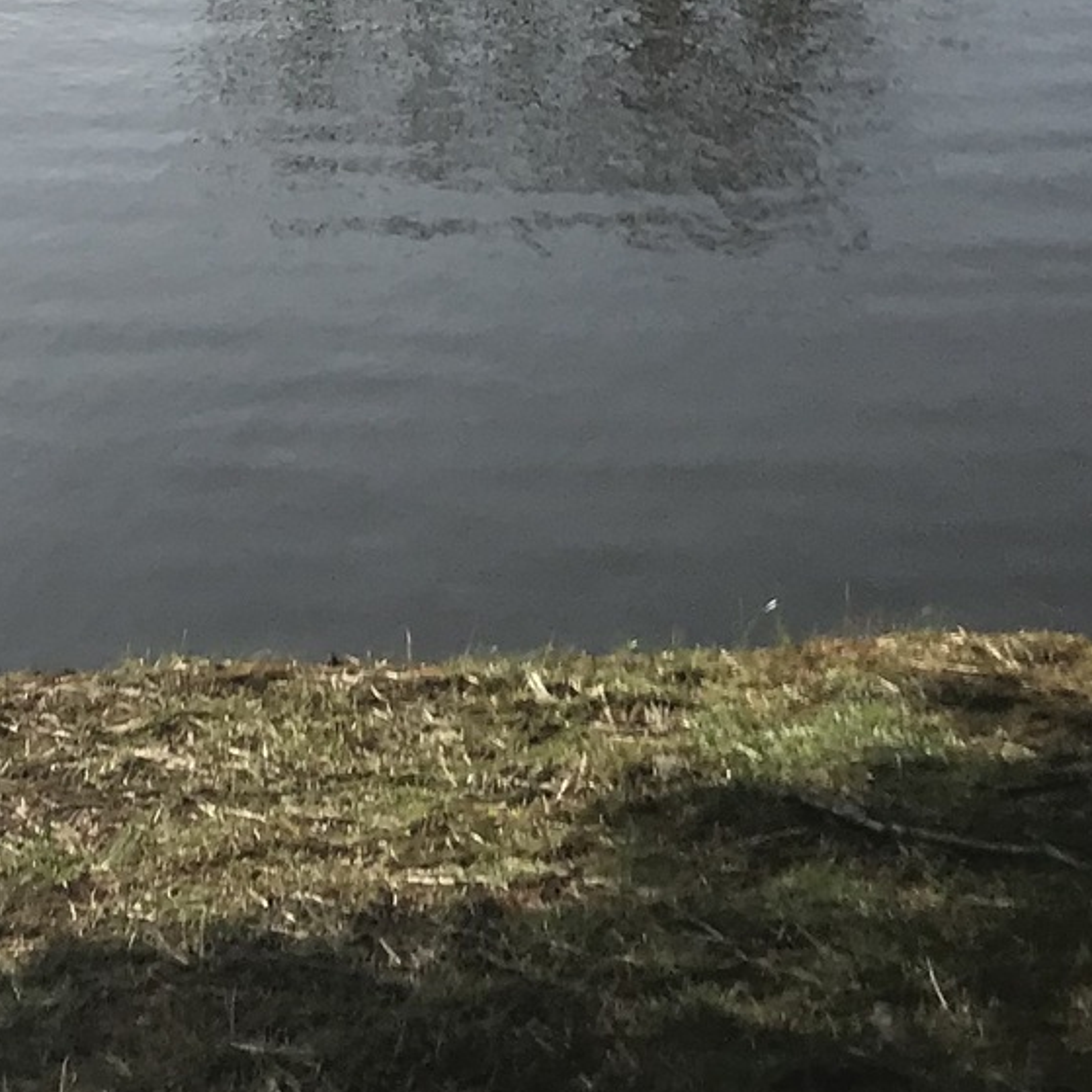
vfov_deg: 15.4
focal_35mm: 102
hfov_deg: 17.0
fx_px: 3640
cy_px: -676
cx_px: 676
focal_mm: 3.99
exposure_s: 1/2283
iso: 20
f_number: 1.8
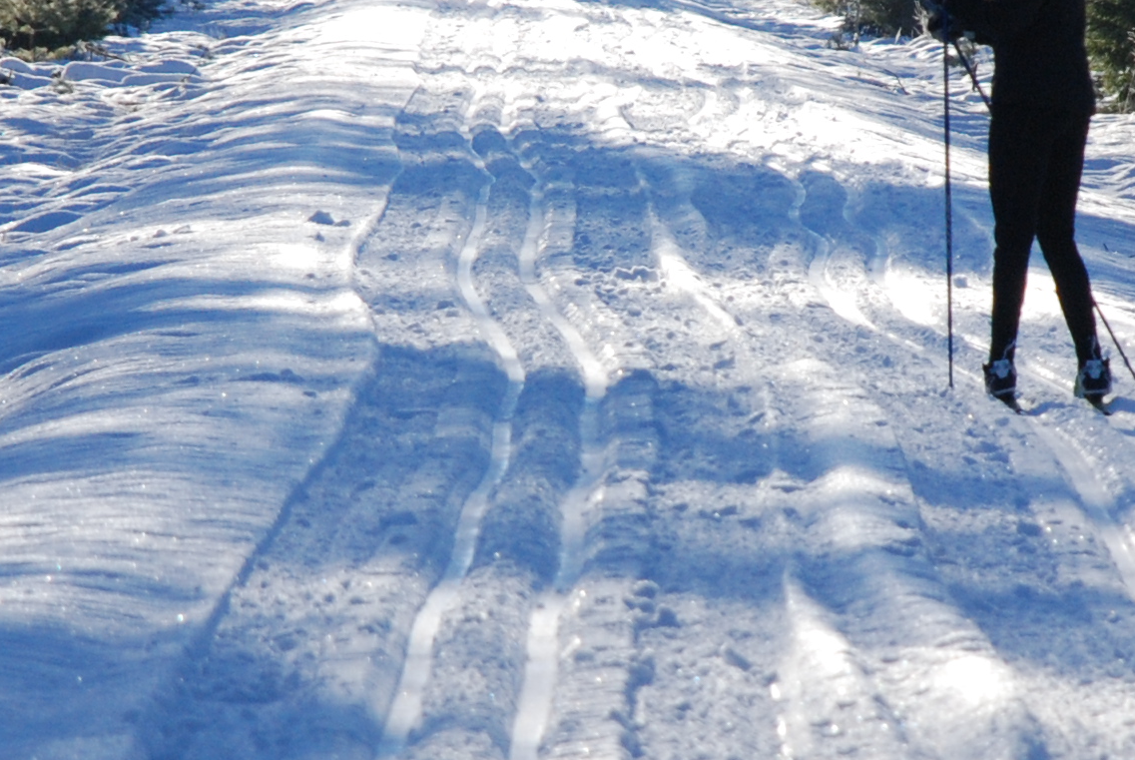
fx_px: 21770
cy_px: 259
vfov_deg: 2.0
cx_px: 563
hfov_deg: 3.0
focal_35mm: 690
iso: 400
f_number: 8
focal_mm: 135
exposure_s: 1/1000
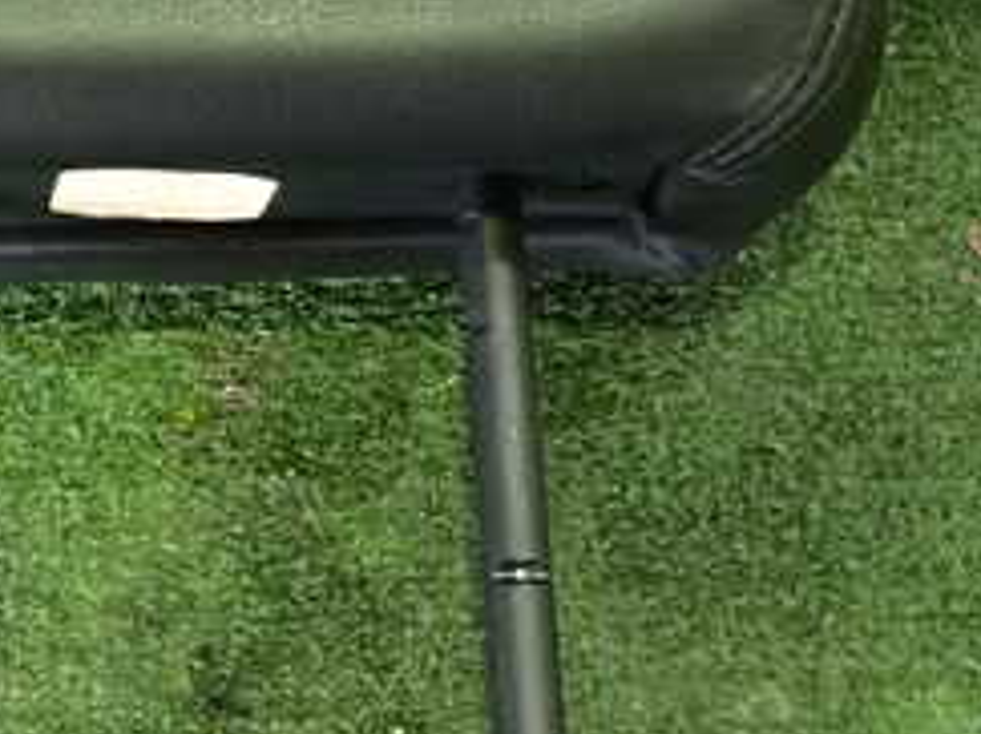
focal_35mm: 74
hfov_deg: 25.9
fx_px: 2096
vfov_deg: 19.6
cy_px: 125
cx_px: 210
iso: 1250
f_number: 2.3
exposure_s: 1/60
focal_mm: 5.4
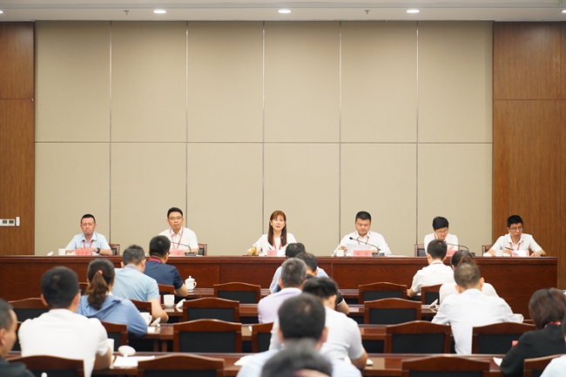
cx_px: 283
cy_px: 188
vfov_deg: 19.4
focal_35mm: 70
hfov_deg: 28.9
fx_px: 1100
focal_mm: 70
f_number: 2.8
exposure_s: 1/125
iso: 1000
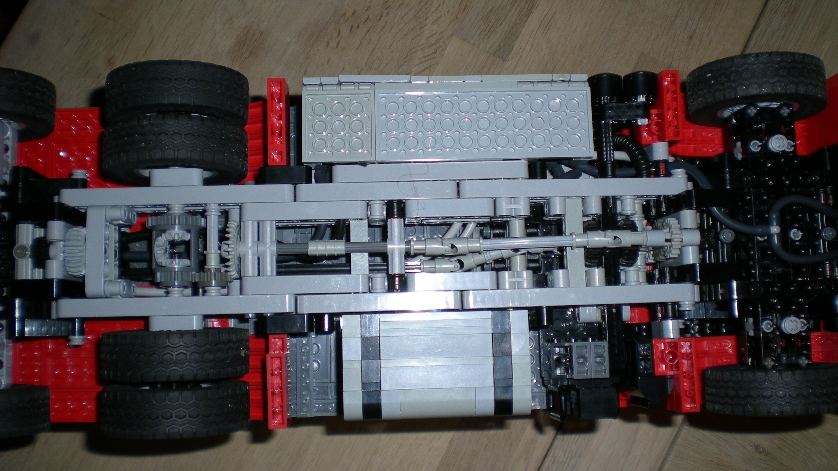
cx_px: 424
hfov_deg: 48.4
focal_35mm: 42
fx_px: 933
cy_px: 179
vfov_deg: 28.2
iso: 50
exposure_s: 1/60
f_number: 3.1
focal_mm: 6.3
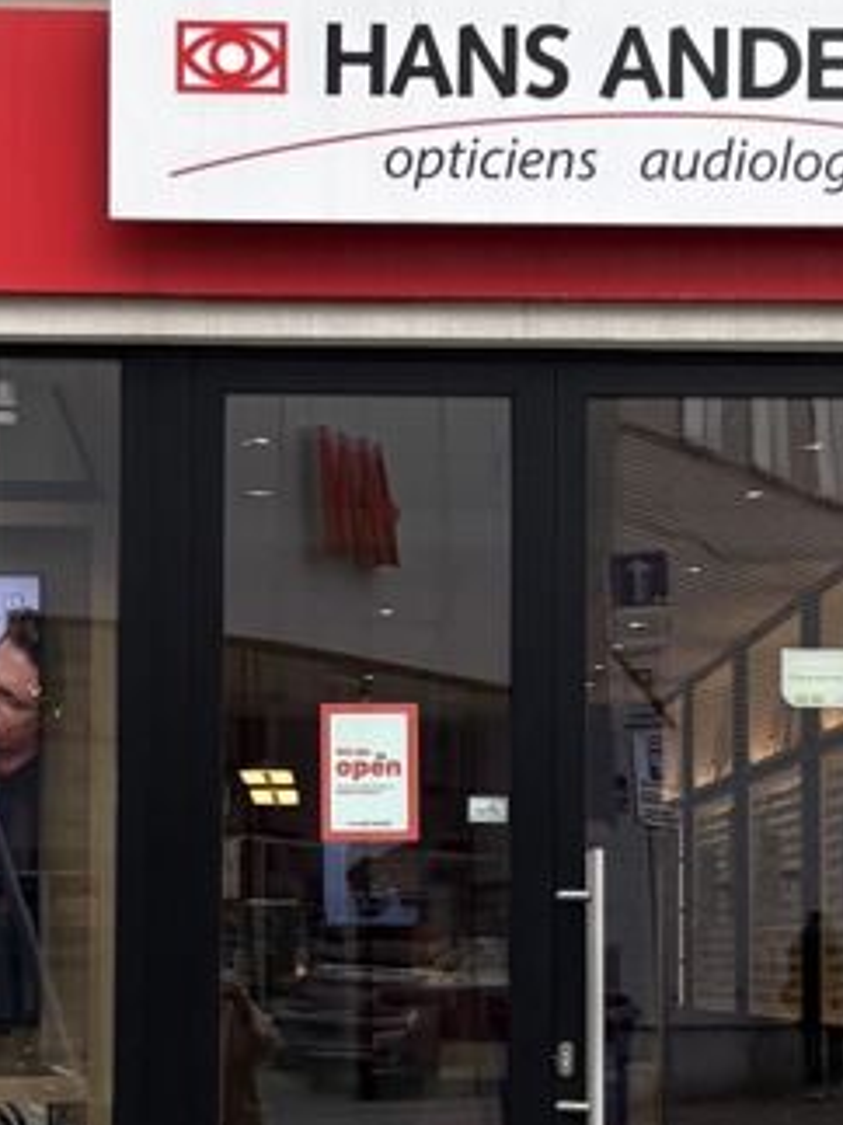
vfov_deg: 16.9
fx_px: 3769
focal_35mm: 116
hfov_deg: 12.8
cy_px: 759
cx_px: 387
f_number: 1.6
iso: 50
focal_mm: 5.96
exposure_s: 1/531
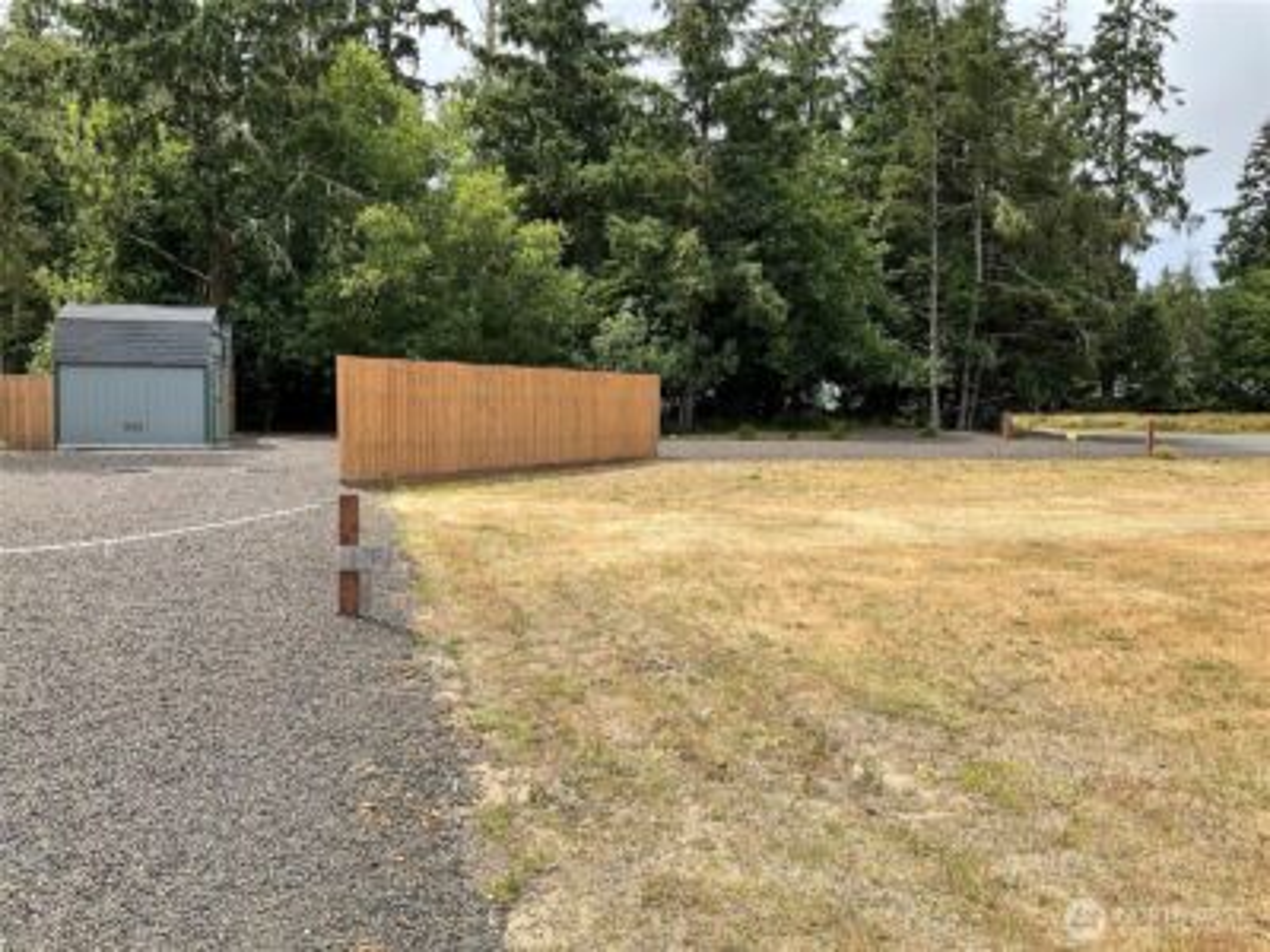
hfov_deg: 61.7
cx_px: 635
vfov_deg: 48.2
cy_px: 476
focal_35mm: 29
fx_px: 1064
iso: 25
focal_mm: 3
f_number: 1.8
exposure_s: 1/1098
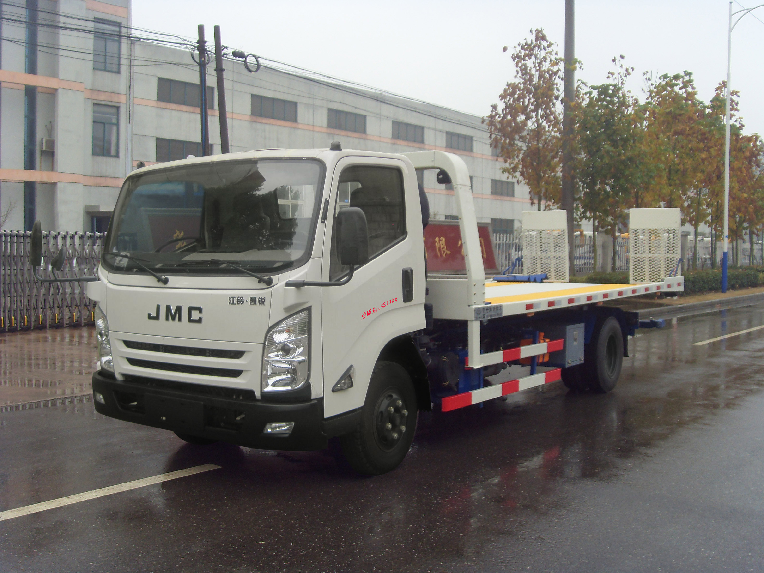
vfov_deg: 36.0
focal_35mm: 40
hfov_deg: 46.8
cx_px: 390
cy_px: 286
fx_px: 883
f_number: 3.5
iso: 100
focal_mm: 6.6
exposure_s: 1/90
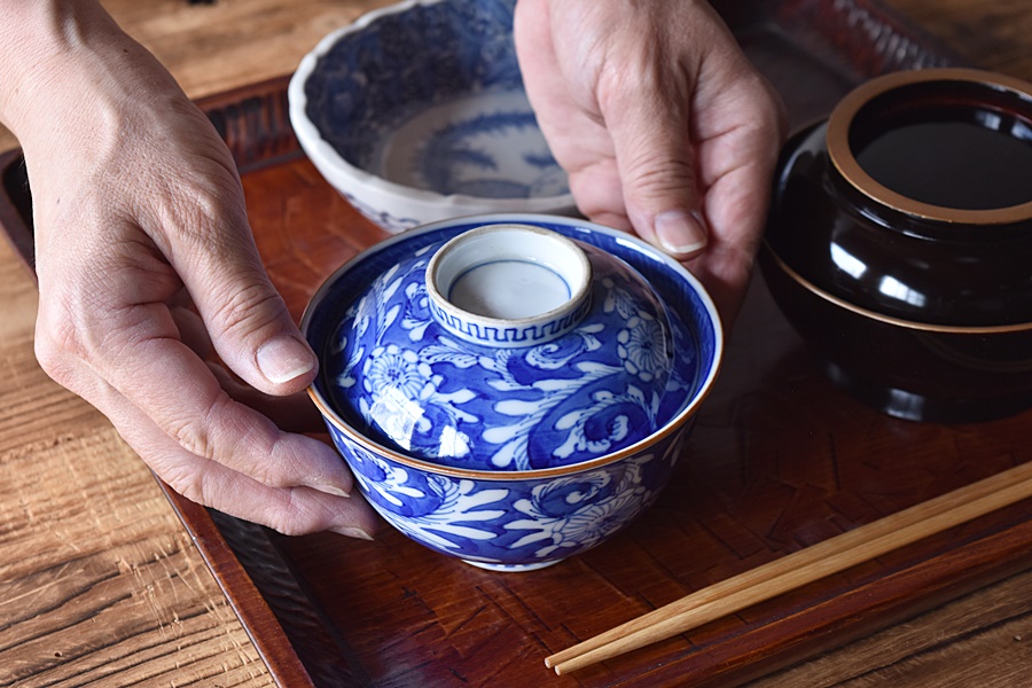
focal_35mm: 82
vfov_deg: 16.6
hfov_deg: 24.6
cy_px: 344
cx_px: 516
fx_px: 2365
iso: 400
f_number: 5.6
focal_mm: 55
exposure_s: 1/10
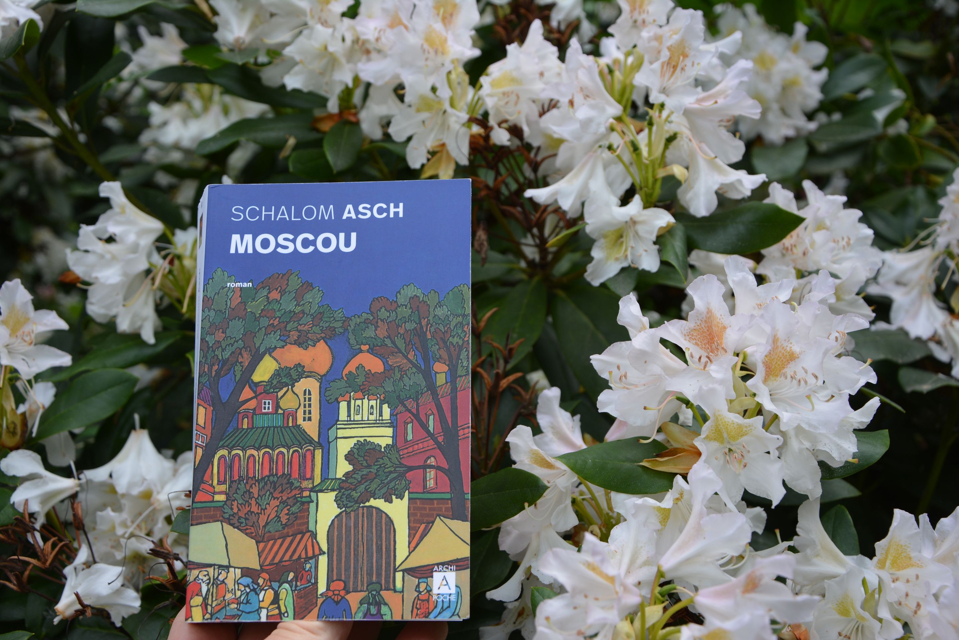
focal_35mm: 48
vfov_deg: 28.1
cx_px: 480
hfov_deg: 41.1
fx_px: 1279
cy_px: 320
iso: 200
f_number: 5.6
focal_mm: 32
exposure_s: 1/250
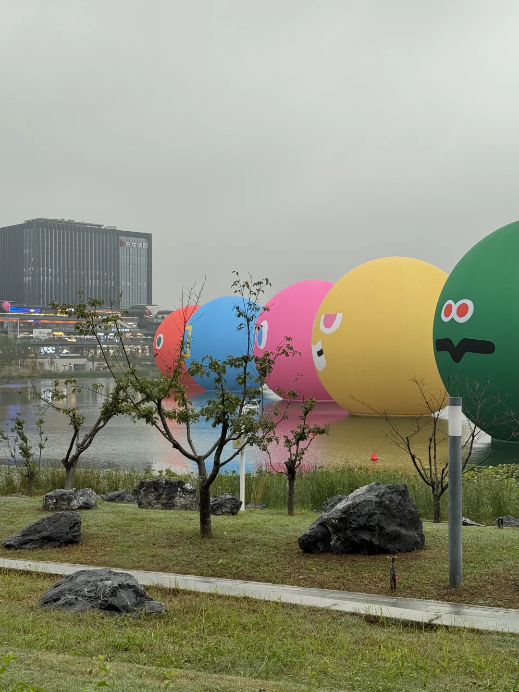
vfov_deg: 39.7
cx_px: 260
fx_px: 960
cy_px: 346
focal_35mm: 48
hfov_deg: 30.3
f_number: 1.78
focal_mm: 6.76
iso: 64
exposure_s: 1/247
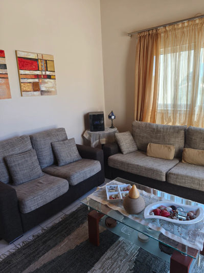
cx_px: 102
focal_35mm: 23
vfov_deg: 73.9
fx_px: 181
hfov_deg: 58.9
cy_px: 136
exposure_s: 1/99.9
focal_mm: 6.18
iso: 320
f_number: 1.65
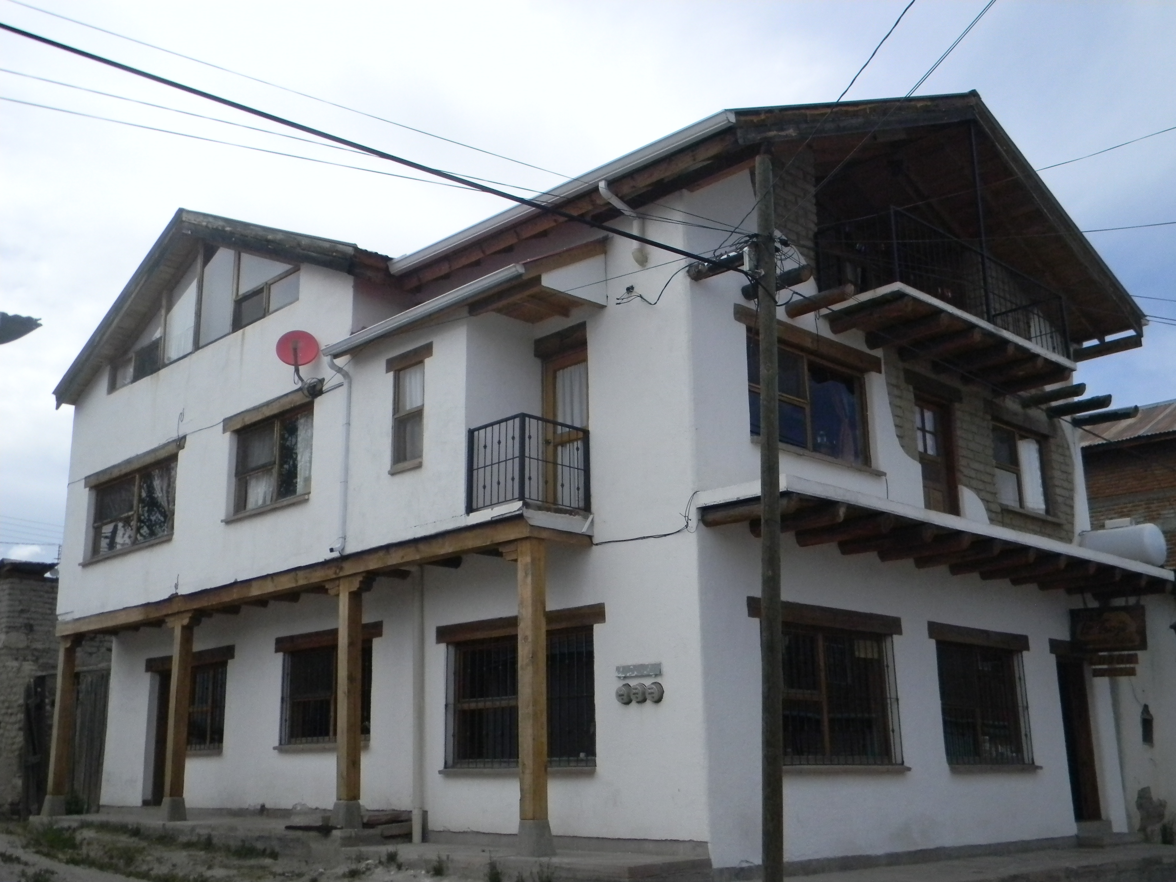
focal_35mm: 36
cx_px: 588
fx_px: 1223
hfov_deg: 51.4
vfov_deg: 39.7
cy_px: 441
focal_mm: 6.4
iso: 400
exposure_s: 1/1000
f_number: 7.4
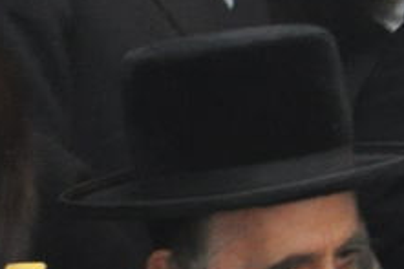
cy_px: -98
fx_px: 17596
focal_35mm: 1569
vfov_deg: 0.9
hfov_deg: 1.3
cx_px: 991
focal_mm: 165
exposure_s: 1/60
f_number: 5.6
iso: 1250
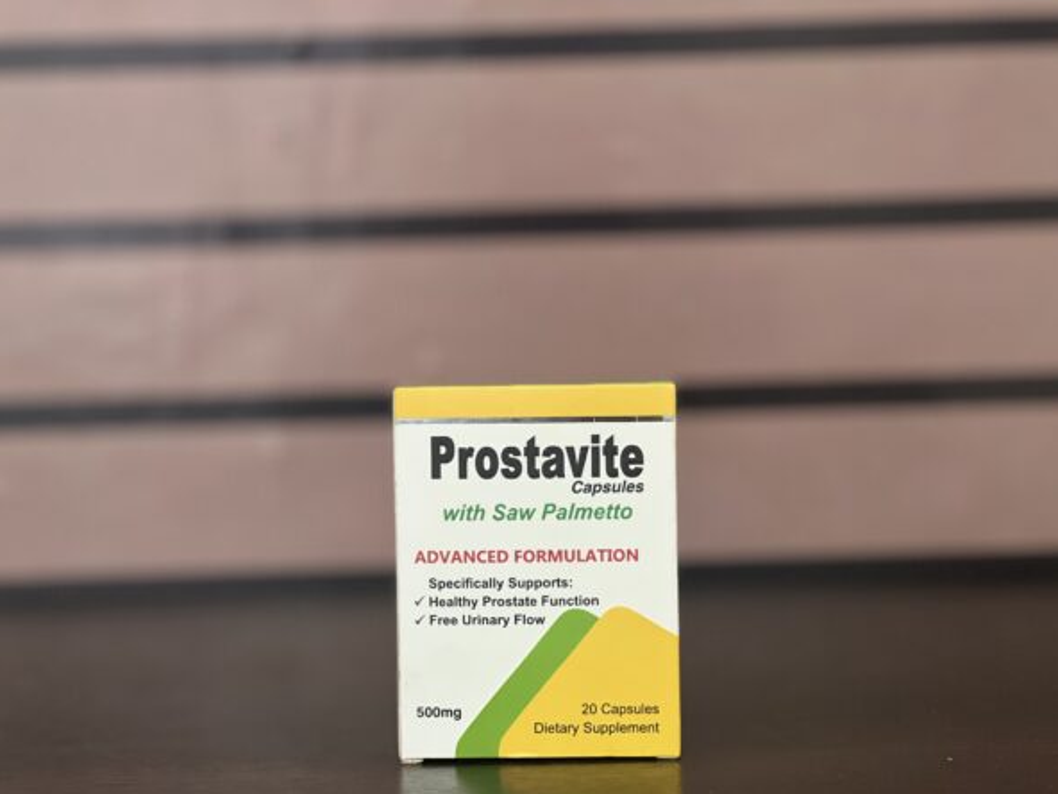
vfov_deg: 18.9
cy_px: 401
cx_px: 531
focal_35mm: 78
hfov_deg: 25.0
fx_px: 2384
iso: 320
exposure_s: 1/33
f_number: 2.8
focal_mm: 9
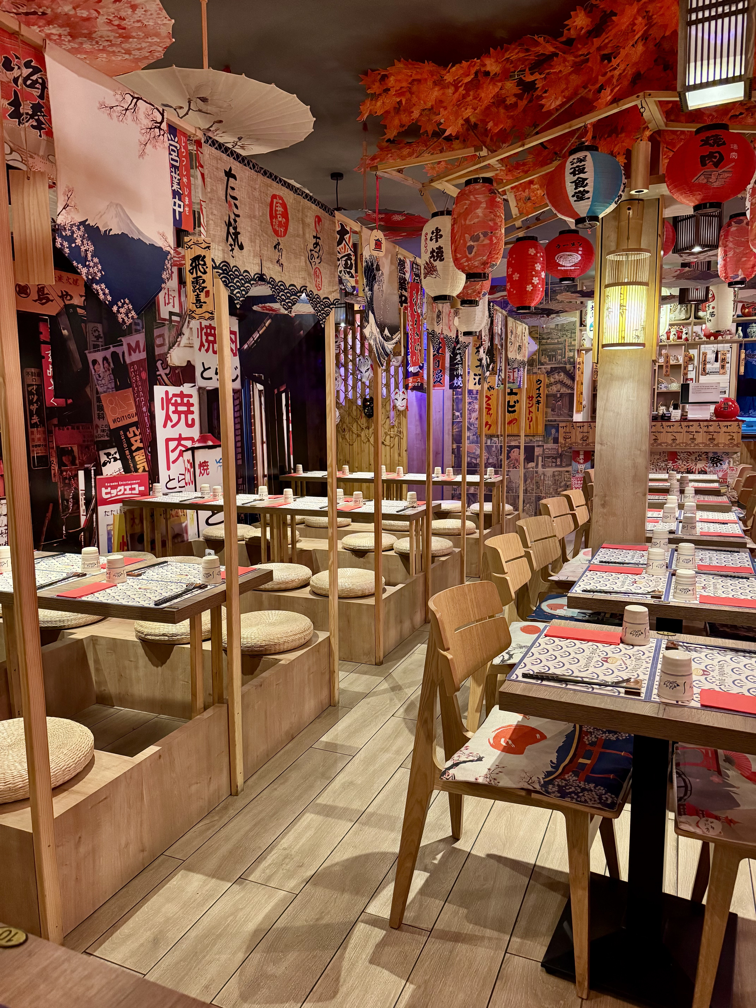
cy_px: 504
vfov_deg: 71.6
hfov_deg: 56.8
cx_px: 378
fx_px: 699
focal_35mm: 24
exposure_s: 1/50
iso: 800
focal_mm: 6.76
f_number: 1.78
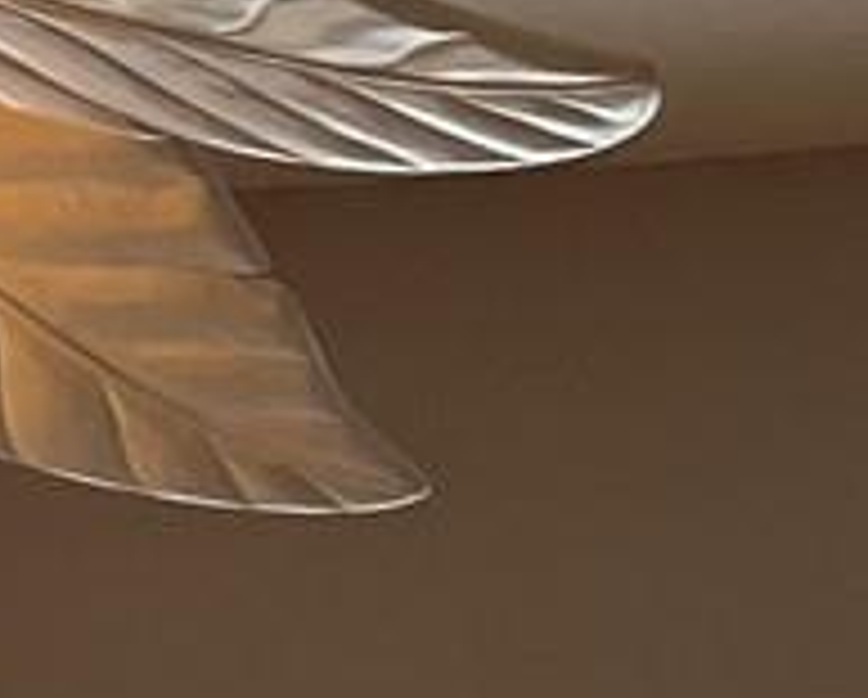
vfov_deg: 6.4
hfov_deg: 9.1
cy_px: 2517
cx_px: 953
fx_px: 5403
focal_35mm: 210
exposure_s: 1/60
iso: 64
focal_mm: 5.1
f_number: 1.6
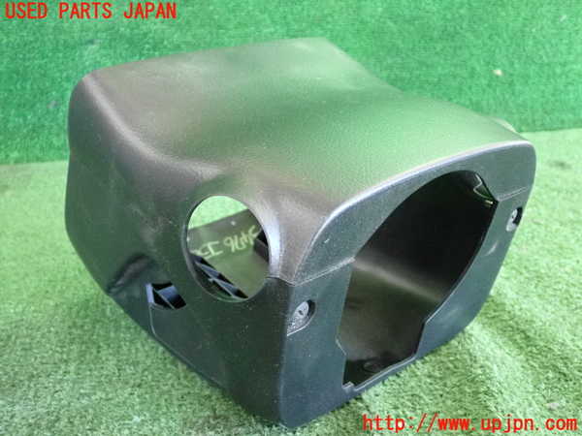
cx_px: 291
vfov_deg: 35.1
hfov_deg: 45.8
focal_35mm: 41
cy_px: 218
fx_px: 689
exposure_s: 1/125
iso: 2000
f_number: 2.8
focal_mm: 7.31
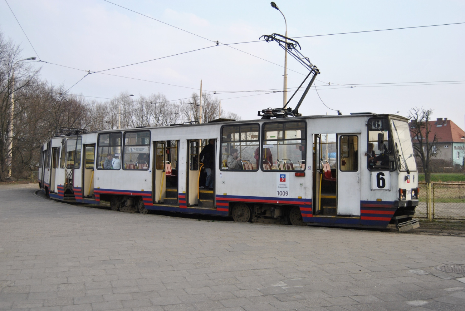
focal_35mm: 36
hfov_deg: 53.1
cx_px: 232
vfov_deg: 37.0
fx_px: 466
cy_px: 156
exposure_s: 1/640
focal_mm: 24
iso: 200
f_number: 3.8
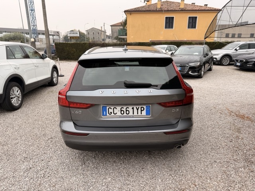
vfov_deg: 56.8
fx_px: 177
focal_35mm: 24
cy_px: 96
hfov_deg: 71.6
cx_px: 128
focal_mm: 6.76
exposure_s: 1/702
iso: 80
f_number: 1.78
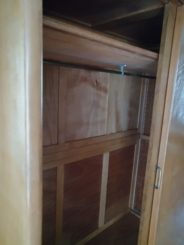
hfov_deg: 51.4
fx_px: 191
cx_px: 92
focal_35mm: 27
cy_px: 122
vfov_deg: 65.3
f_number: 1.8
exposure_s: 1/12.5
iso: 2500
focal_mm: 3.88
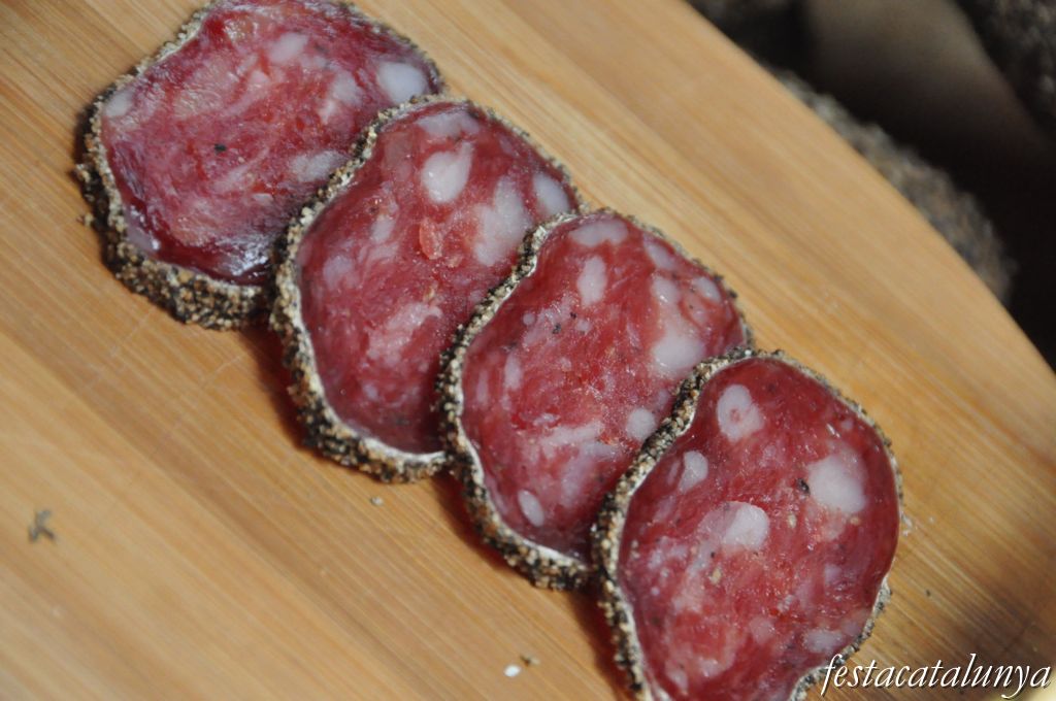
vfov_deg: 4.6
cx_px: 528
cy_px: 350
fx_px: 8789
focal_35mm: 300
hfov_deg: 6.9
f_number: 7.1
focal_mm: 200
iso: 3200
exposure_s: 1/800
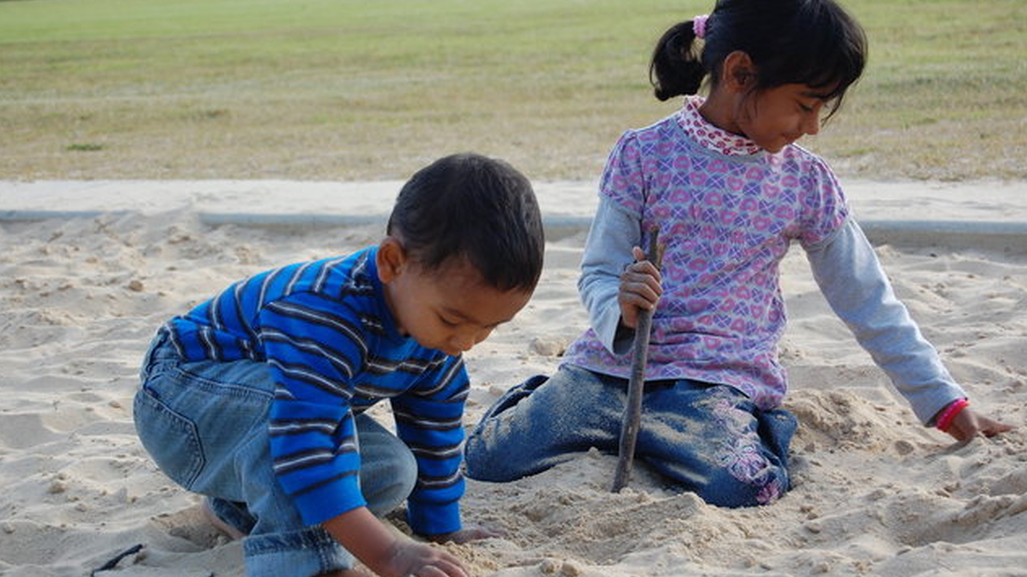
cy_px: 270
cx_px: 510
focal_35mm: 88
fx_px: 2383
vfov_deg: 13.8
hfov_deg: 24.3
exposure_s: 1/125
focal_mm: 55
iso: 200
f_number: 5.6
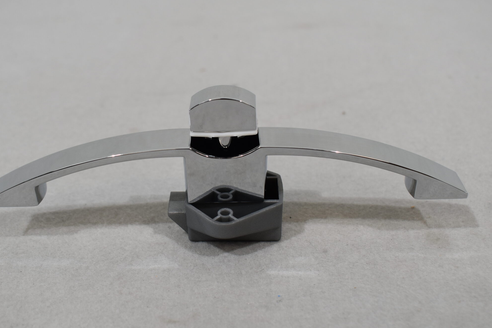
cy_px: 170
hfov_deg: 40.6
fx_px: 665
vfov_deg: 27.7
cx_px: 226
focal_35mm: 49
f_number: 5.6
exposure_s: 1/125
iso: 400
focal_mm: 25
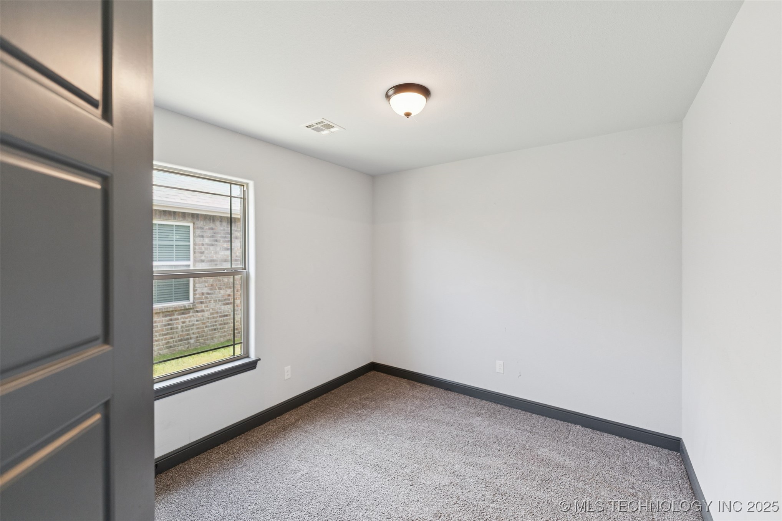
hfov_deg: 104.3
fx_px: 304
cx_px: 391
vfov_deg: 81.2
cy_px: 260
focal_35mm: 14
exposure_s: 1/80
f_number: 2.8
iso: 400
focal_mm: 14
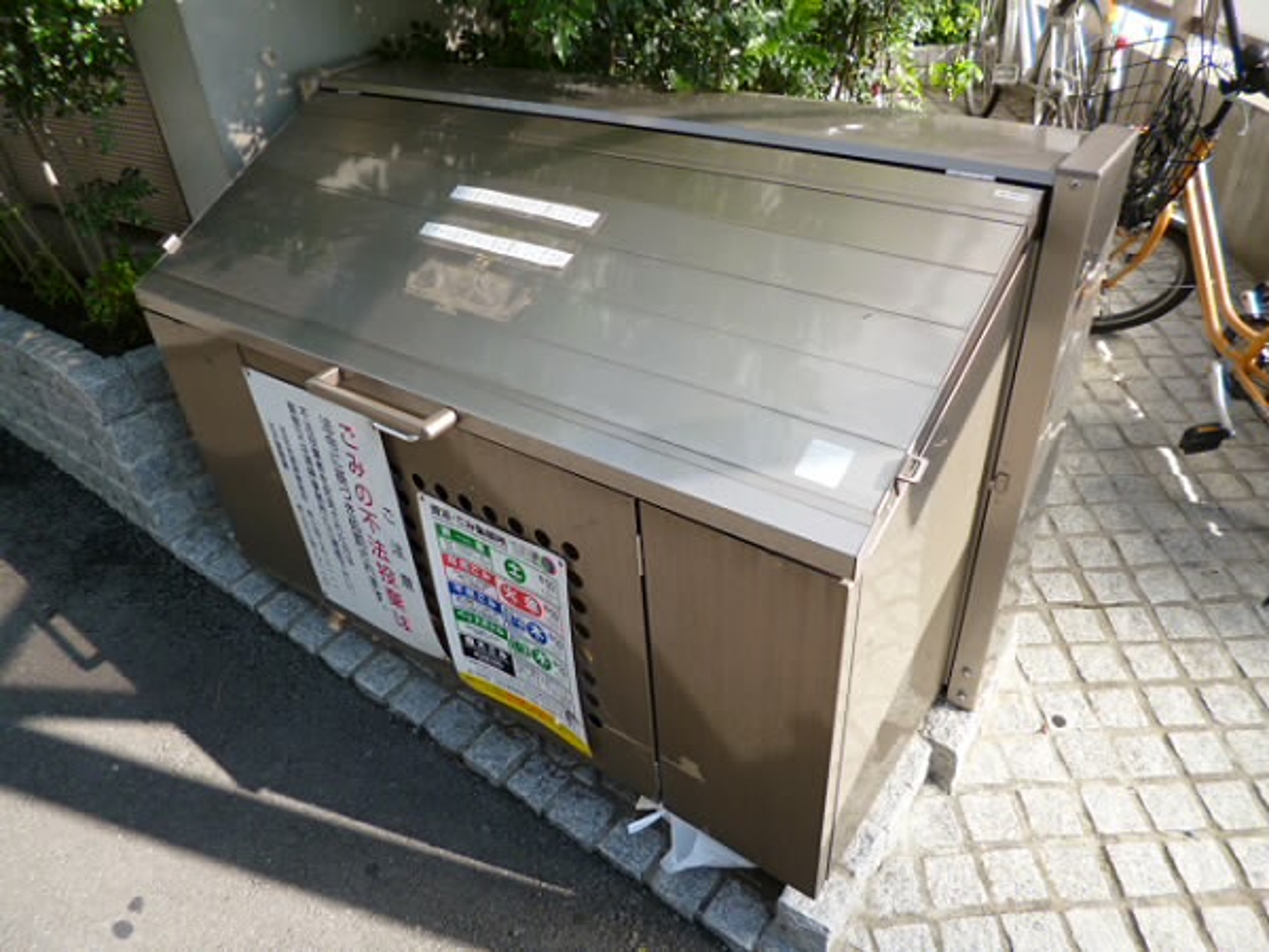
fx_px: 880
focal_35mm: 24
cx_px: 634
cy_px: 476
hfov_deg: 71.6
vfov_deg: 56.8
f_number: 2.5
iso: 100
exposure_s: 1/400
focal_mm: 4.3
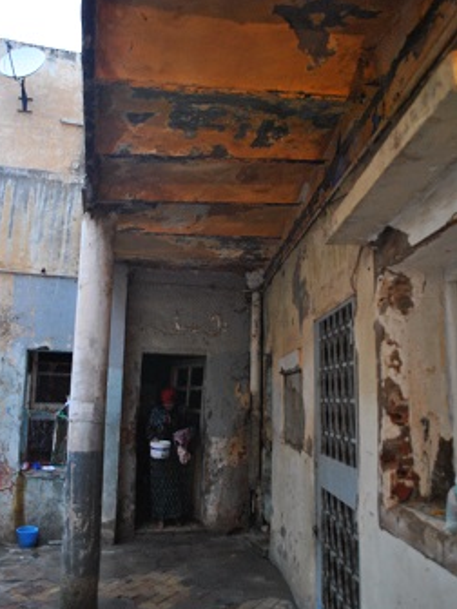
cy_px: 283
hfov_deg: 46.8
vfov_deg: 59.9
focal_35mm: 30
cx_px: 223
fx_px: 528
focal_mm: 18
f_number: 3.5
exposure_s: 1/20
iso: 800
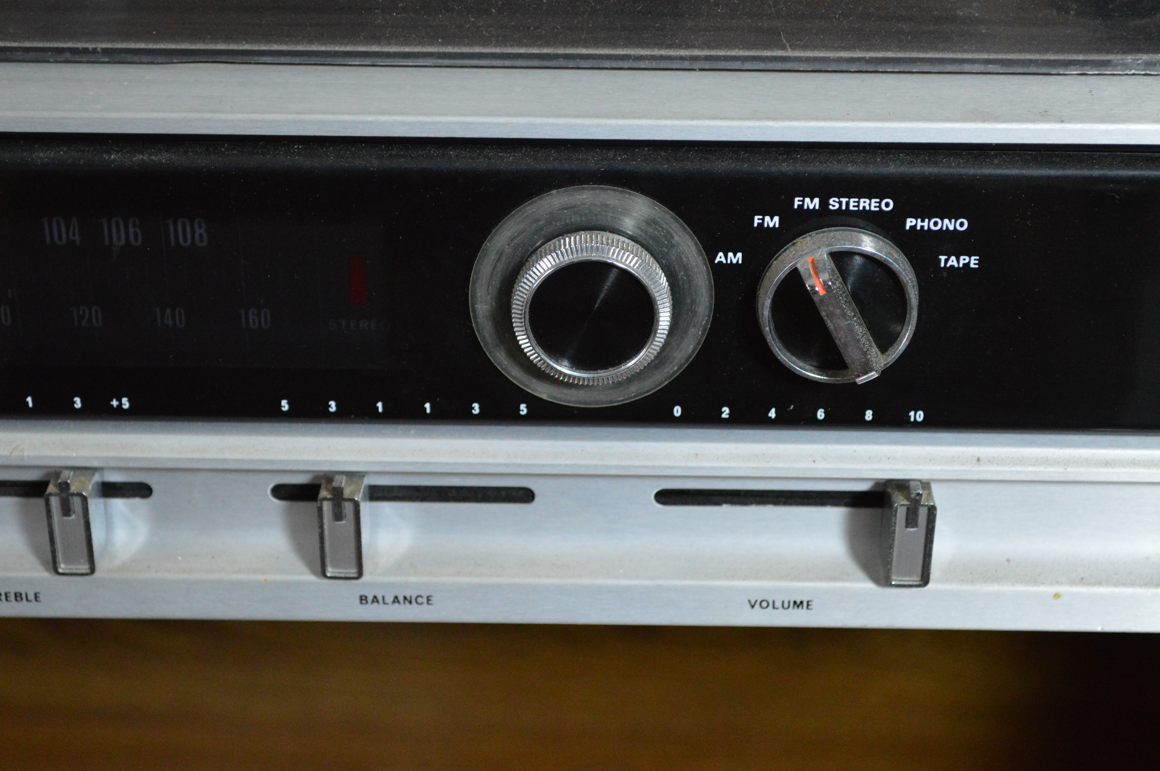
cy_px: 386
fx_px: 2318
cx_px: 580
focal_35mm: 72
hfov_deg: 28.1
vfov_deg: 18.9
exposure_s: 1/50
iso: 3200
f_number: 5.3
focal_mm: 48
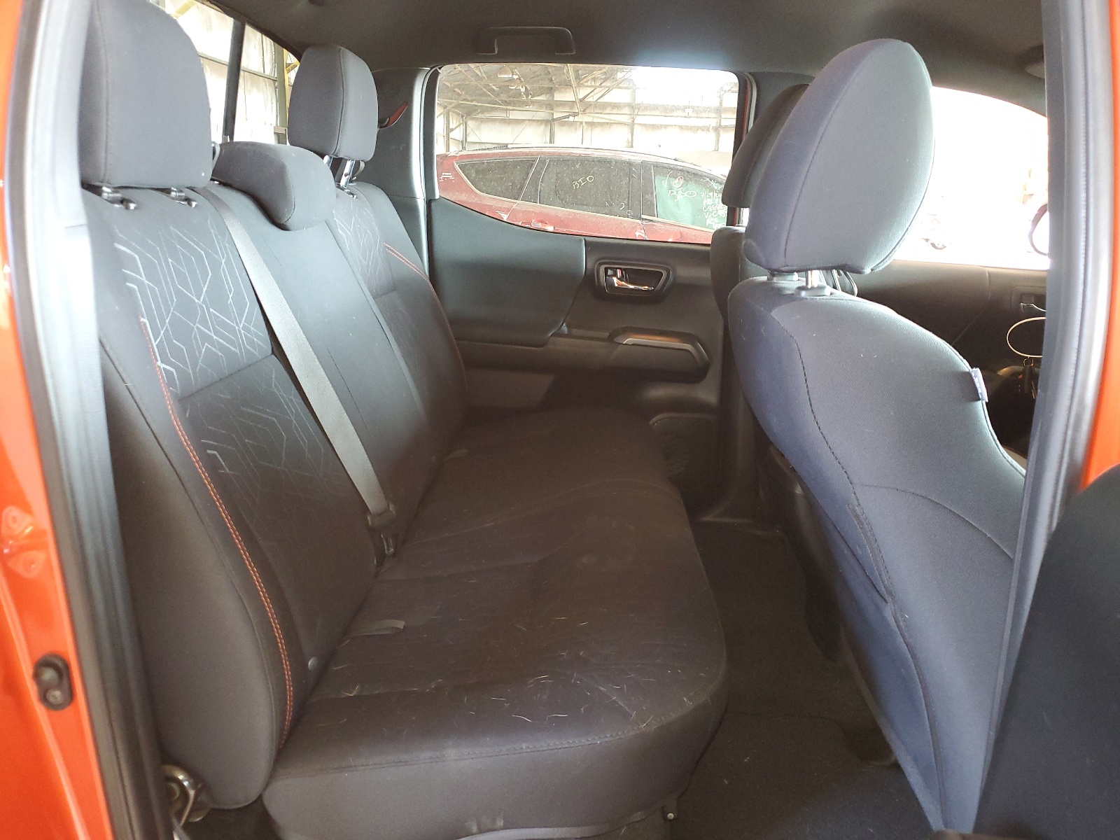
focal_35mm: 26
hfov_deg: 67.3
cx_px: 560
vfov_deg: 53.1
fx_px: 841
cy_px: 420
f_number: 1.5
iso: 290
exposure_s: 1/15
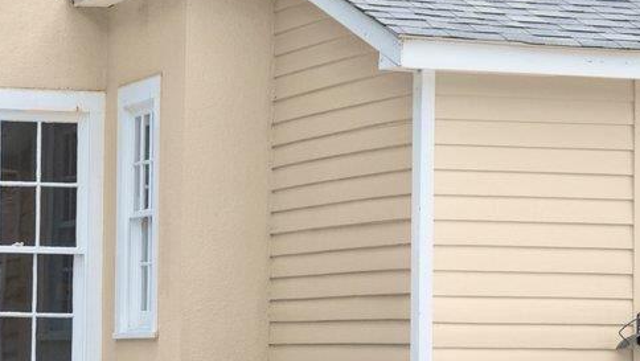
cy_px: 395
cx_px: -52
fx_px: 3006
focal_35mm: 177
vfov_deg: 6.8
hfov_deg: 12.0
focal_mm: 40
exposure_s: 1/2000
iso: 160
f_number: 2.8
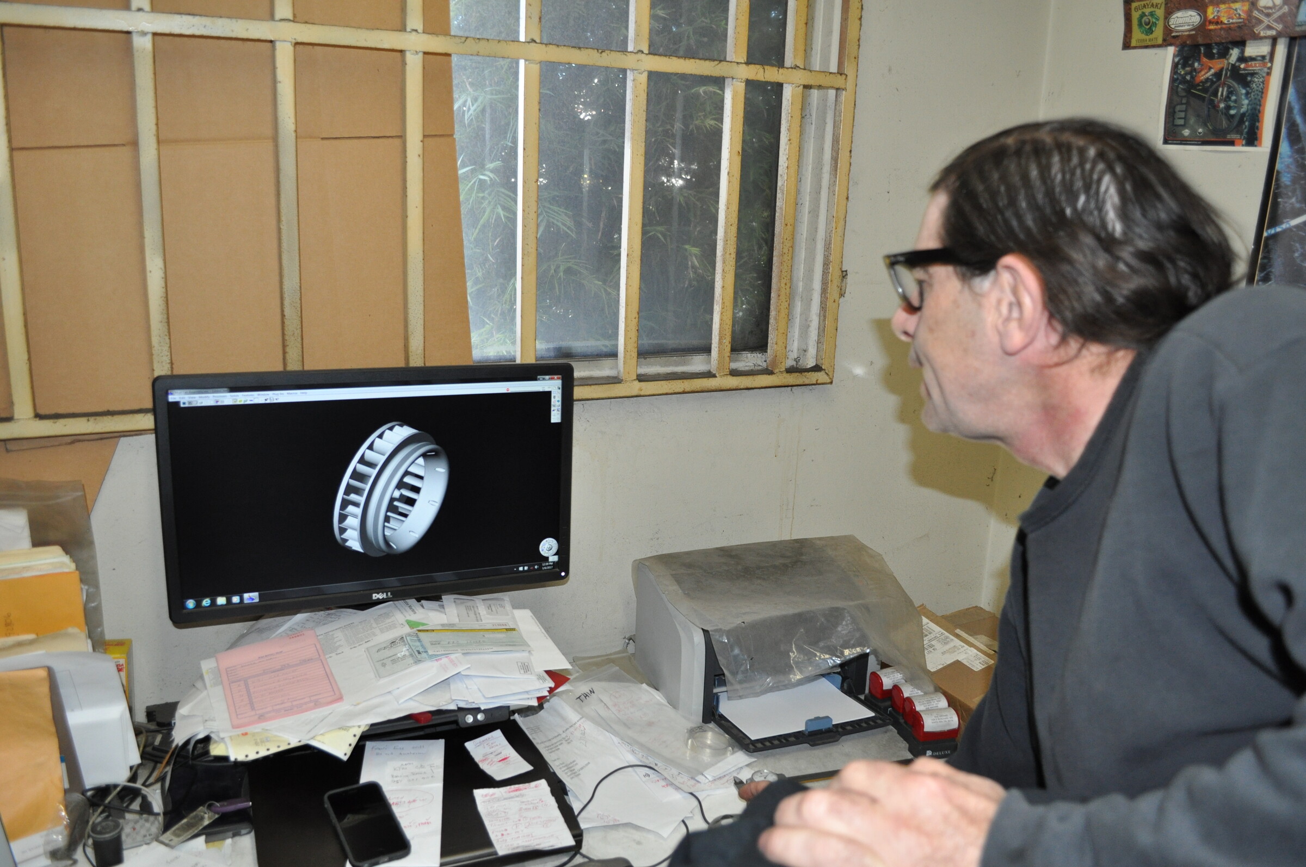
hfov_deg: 67.4
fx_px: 978
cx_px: 653
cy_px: 434
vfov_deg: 47.8
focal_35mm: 27
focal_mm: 18
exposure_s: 1/60
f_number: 3.5
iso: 800
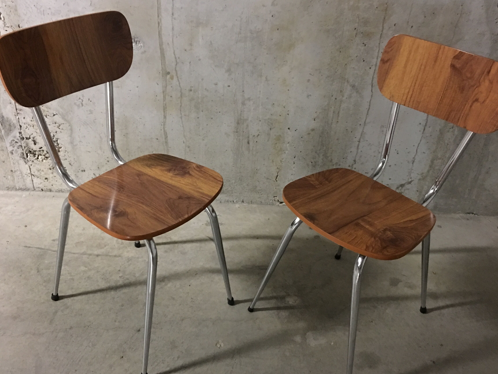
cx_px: 248
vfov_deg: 41.7
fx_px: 489
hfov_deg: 54.0
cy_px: 208
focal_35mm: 34
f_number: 2.2
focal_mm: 4.15
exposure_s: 1/4
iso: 125
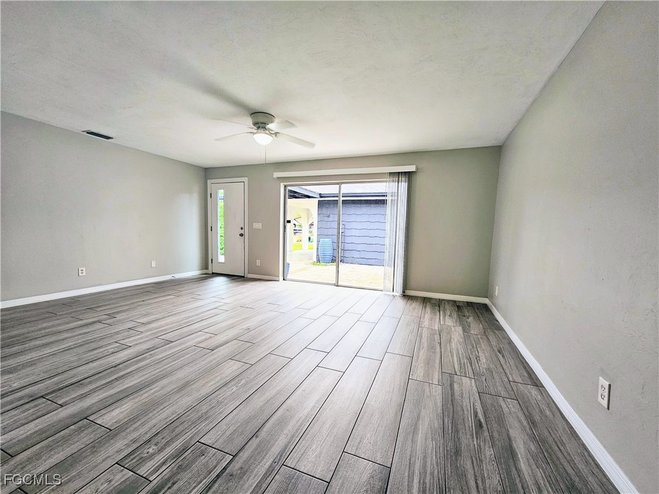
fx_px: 247
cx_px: 330
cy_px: 247
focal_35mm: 13
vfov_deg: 89.9
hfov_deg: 106.2
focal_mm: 2.2
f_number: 2.2
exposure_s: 1/60
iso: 100
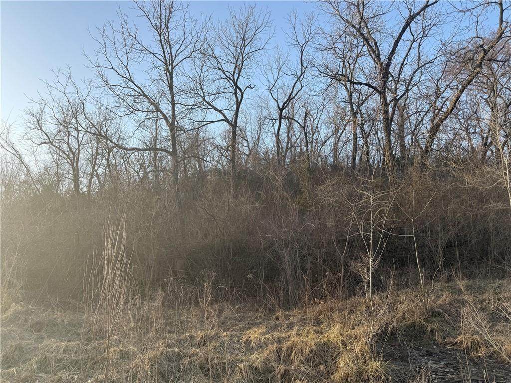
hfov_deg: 71.6
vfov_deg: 56.8
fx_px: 354
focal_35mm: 24
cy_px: 192
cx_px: 256
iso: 80
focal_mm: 6.76
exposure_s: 1/1250
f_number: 1.78
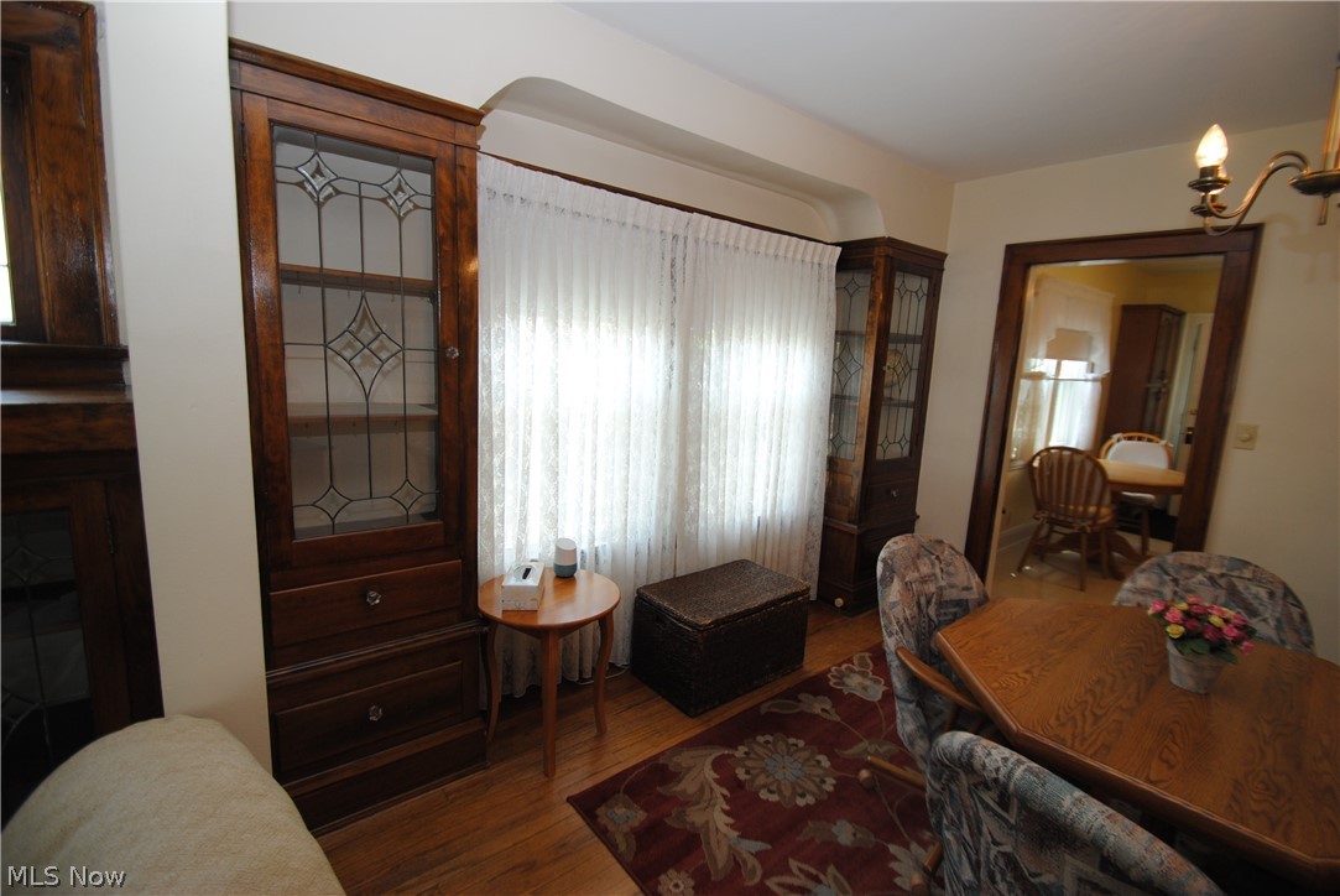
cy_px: 448
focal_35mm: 15
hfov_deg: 100.3
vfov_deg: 77.4
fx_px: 559
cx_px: 670
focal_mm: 10
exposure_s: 1/60
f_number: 4
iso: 200
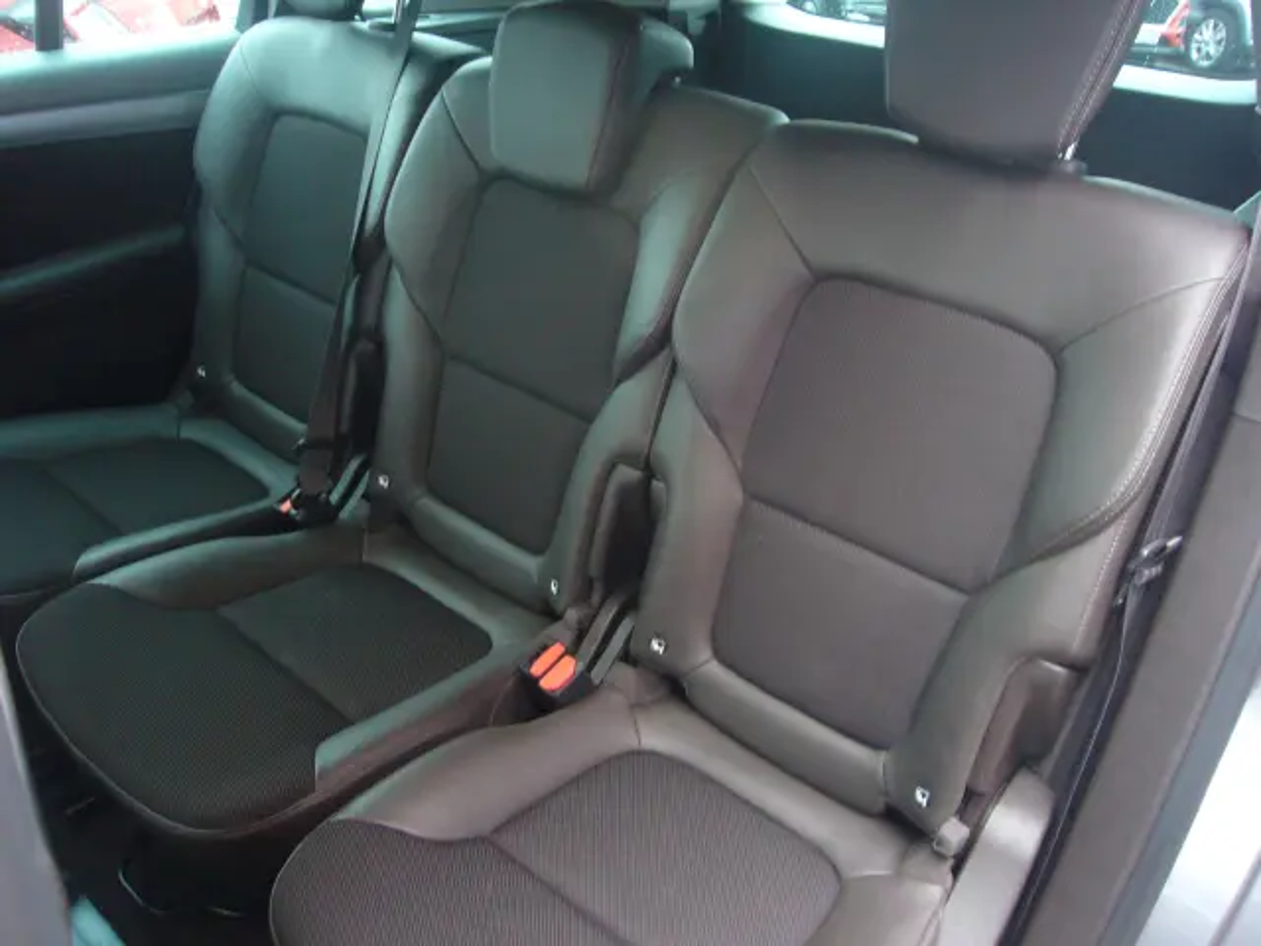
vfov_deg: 49.7
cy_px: 473
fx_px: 1020
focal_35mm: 28
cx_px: 630
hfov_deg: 63.4
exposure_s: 1/8
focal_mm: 4.6
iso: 200
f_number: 2.8
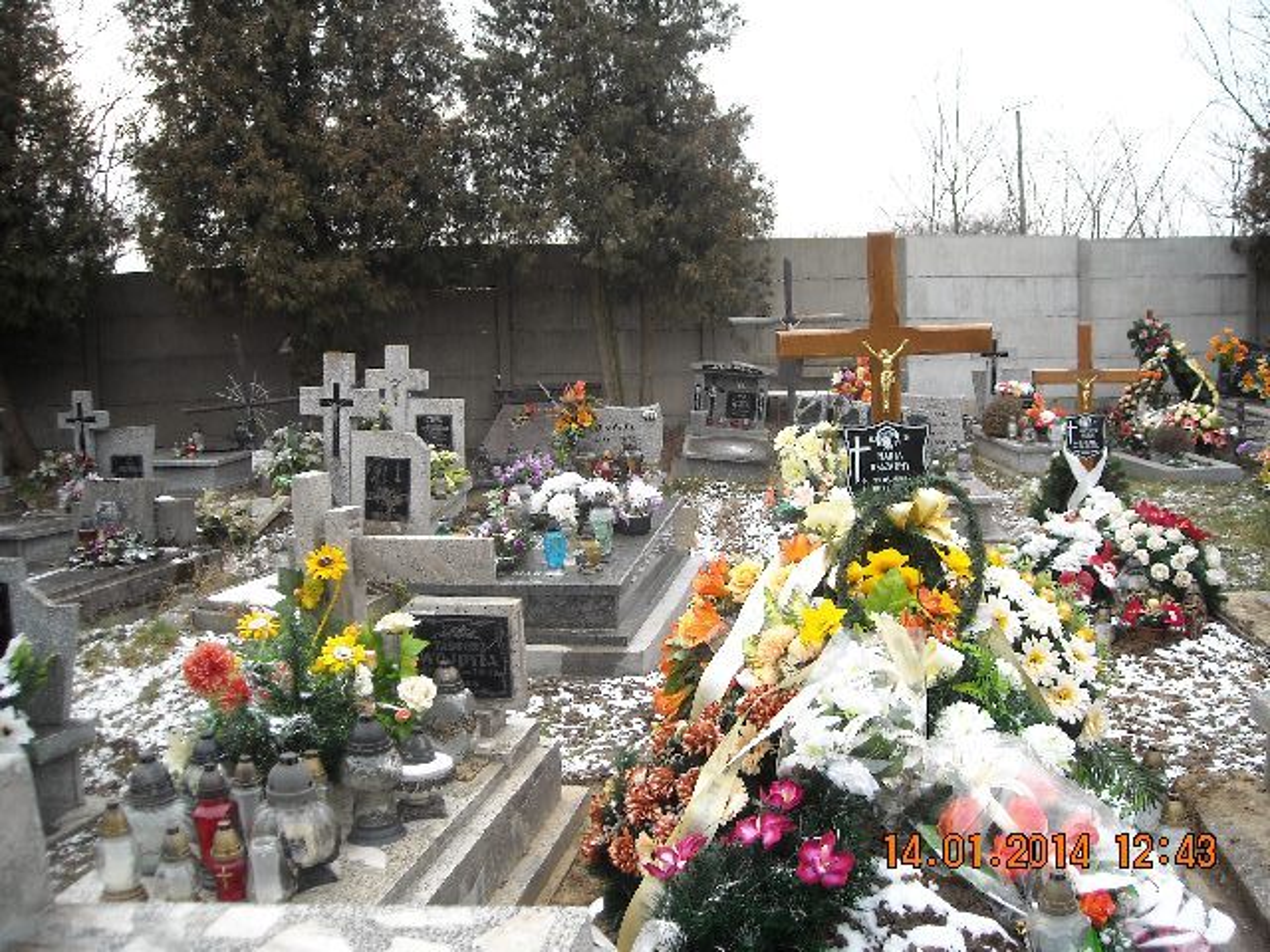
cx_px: 635
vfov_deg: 40.7
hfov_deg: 52.6
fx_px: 1284
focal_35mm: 35
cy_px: 476
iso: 64
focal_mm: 5.7
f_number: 2.8
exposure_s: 1/141
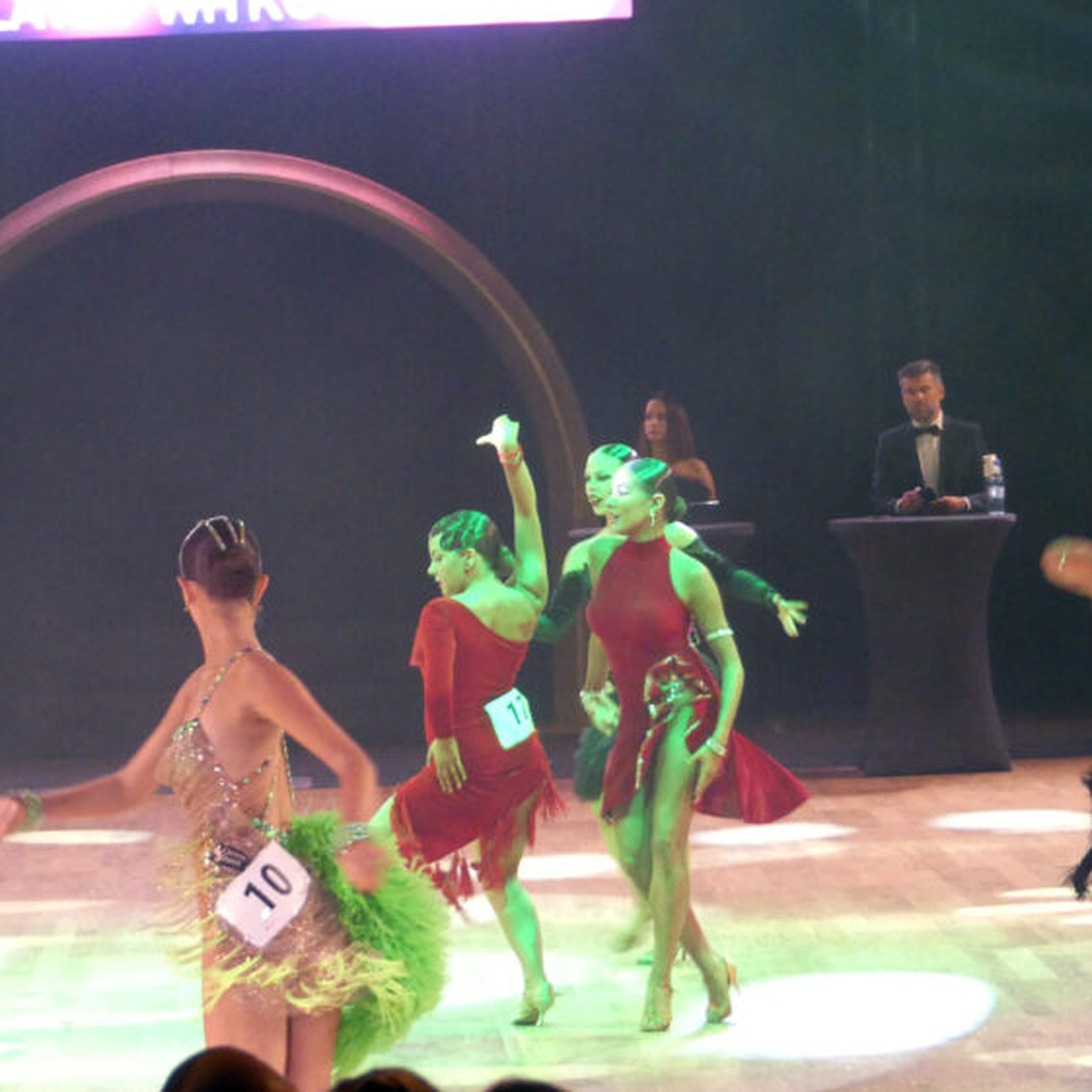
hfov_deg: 8.7
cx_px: 508
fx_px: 7174
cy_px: 546
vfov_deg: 8.7
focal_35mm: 201
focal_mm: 30.6
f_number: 2.8
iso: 1000
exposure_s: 1/80
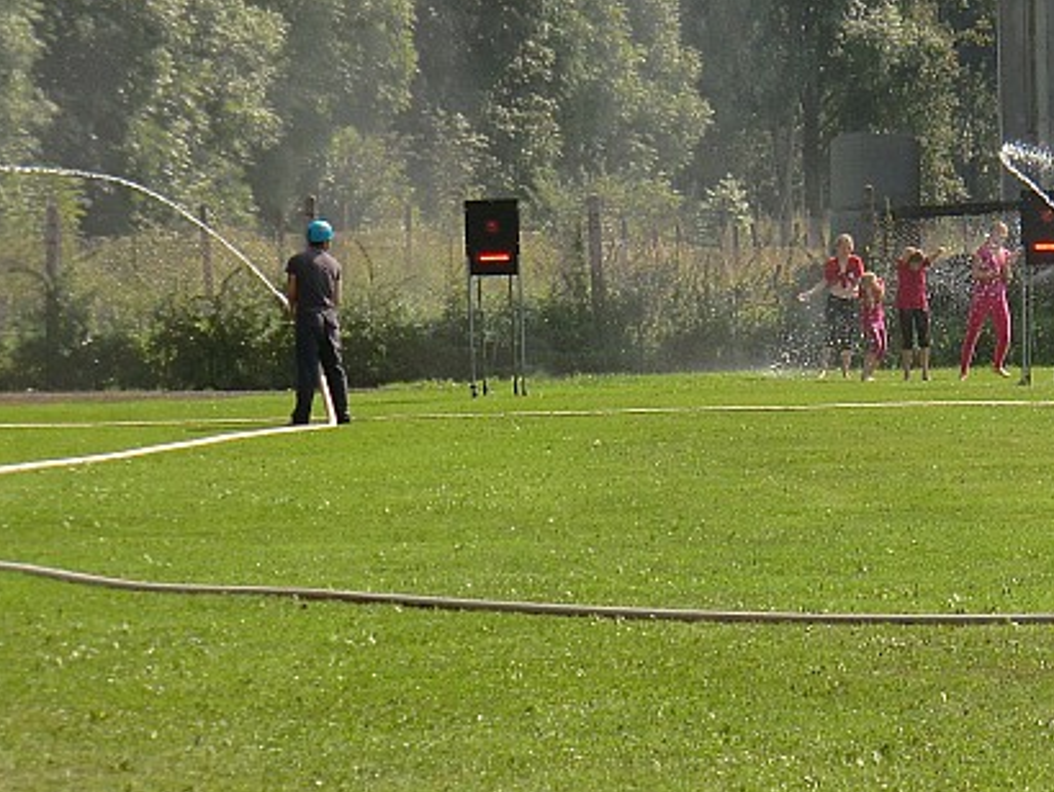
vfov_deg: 6.8
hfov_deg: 9.0
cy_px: 152
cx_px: 1100
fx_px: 6611
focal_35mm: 217
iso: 64
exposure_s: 1/400
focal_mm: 16
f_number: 4.8
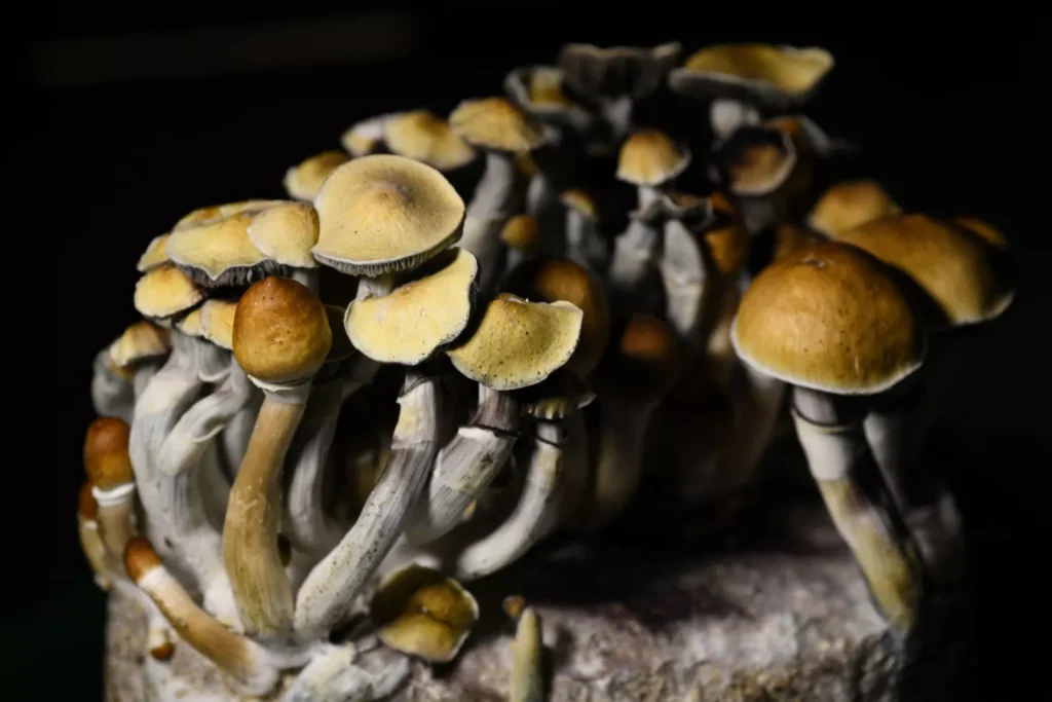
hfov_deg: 33.4
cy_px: 351
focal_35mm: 60
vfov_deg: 22.6
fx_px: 1753
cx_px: 526
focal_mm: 60
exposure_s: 1/250
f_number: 5.6
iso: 1600
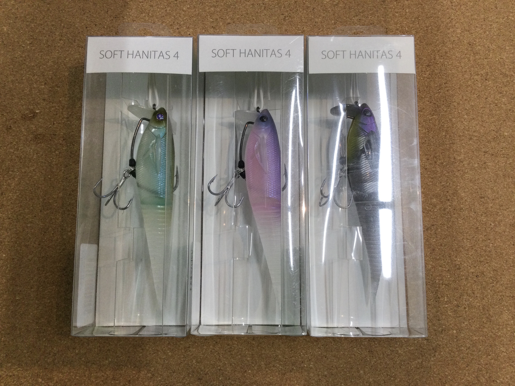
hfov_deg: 58.4
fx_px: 461
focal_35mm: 31
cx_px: 258
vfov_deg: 45.4
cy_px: 193
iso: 32
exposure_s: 1/30
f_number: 2.4
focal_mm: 3.3
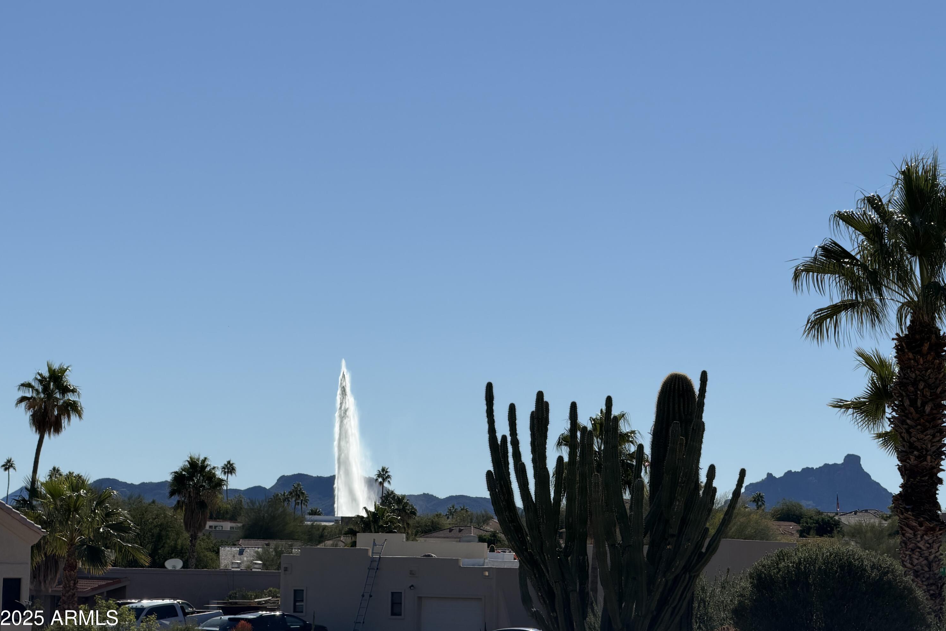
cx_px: 476
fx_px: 2759
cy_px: 292
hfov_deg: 19.5
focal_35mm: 105
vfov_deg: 13.0
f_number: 2.8
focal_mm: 16.89
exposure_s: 1/1534
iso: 20
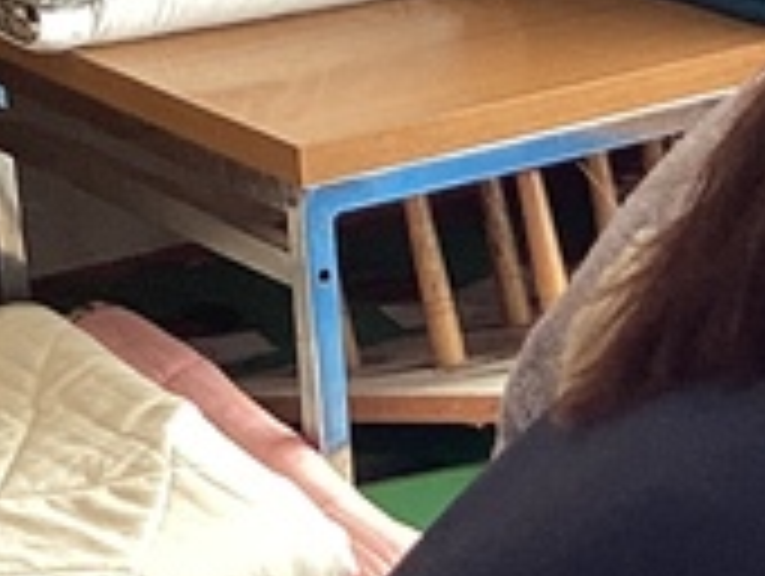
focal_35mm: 182
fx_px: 4028
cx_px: 950
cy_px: 918
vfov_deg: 8.0
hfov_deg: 10.6
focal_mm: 3.3
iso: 64
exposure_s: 1/50
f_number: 2.4
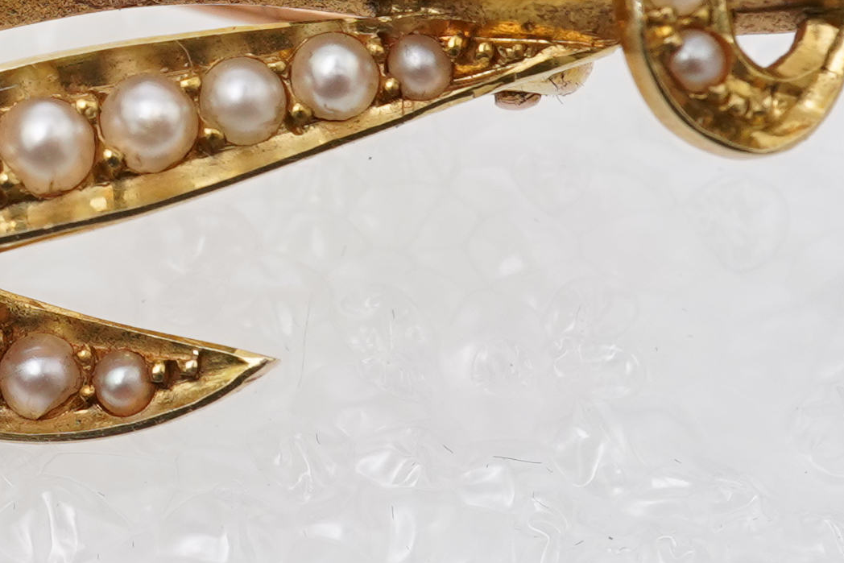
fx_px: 3962
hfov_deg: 11.8
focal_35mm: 169
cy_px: -53
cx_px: -233
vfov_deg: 8.1
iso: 500
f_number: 20
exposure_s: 1/100
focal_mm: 30
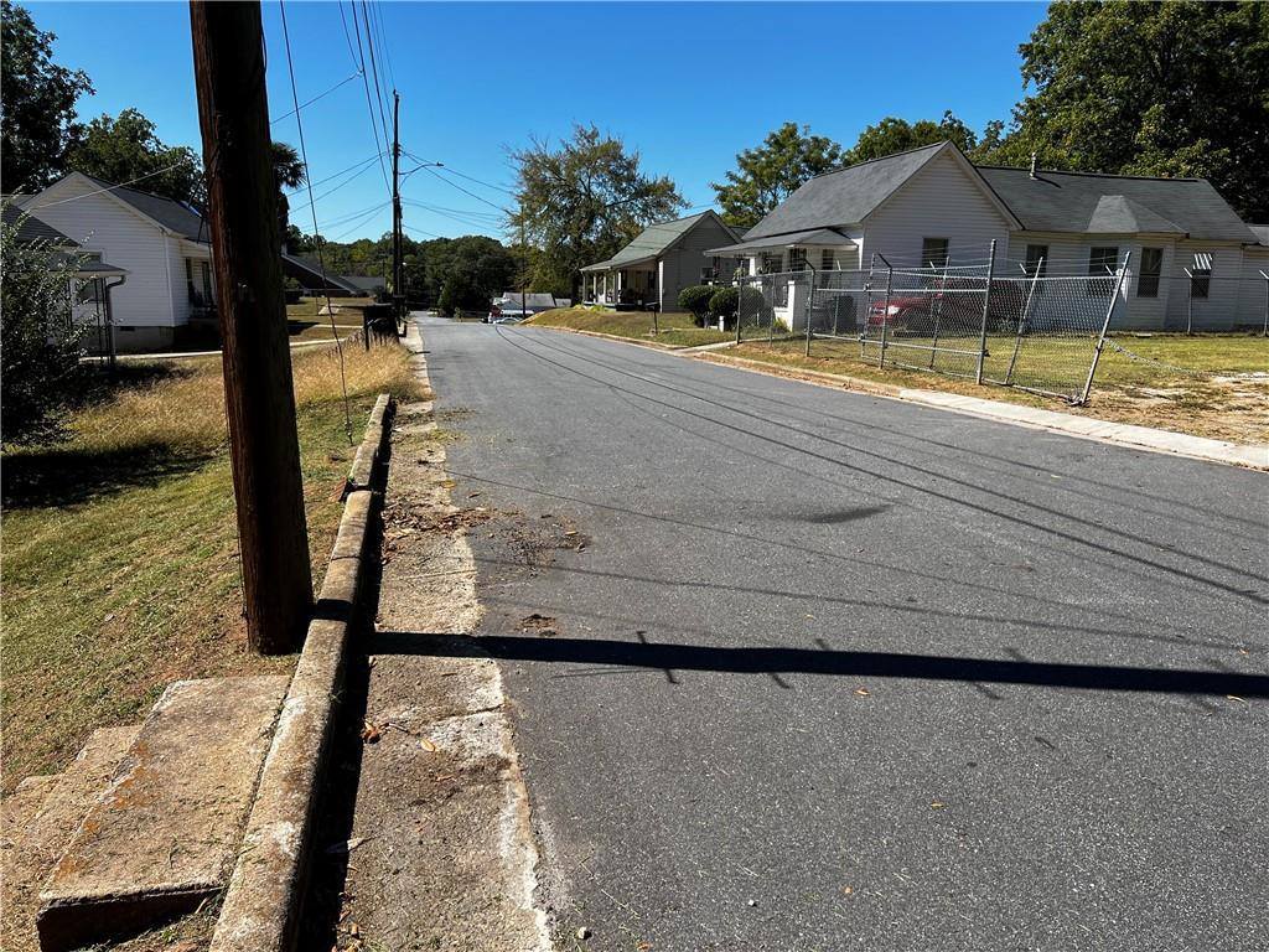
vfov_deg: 53.1
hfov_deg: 67.3
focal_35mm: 26
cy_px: 476
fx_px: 953
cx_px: 634
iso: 50
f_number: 1.5
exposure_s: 1/3571
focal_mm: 5.7
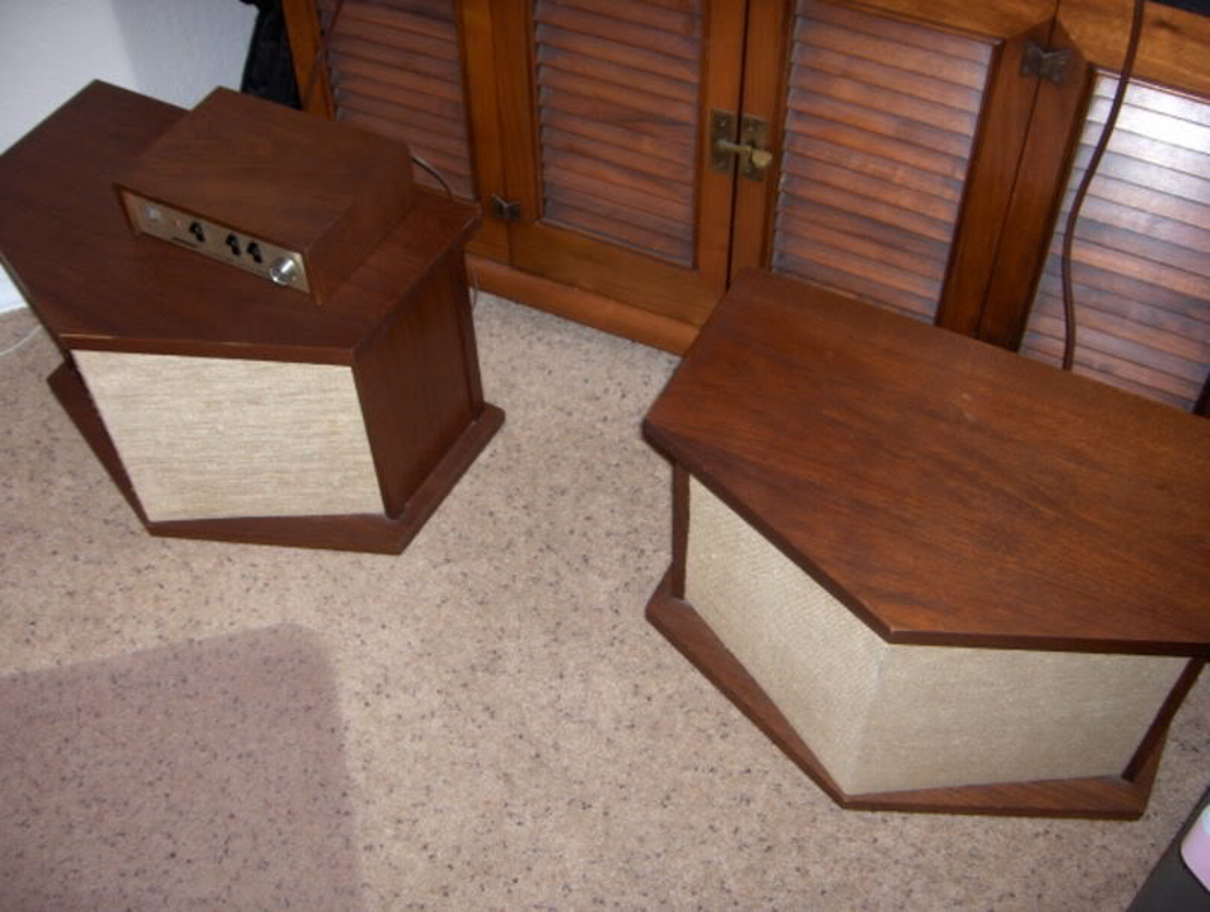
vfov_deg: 36.9
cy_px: 456
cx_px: 605
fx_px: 1366
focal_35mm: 39
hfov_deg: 47.8
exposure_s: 1/60
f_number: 2.8
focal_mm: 8
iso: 100
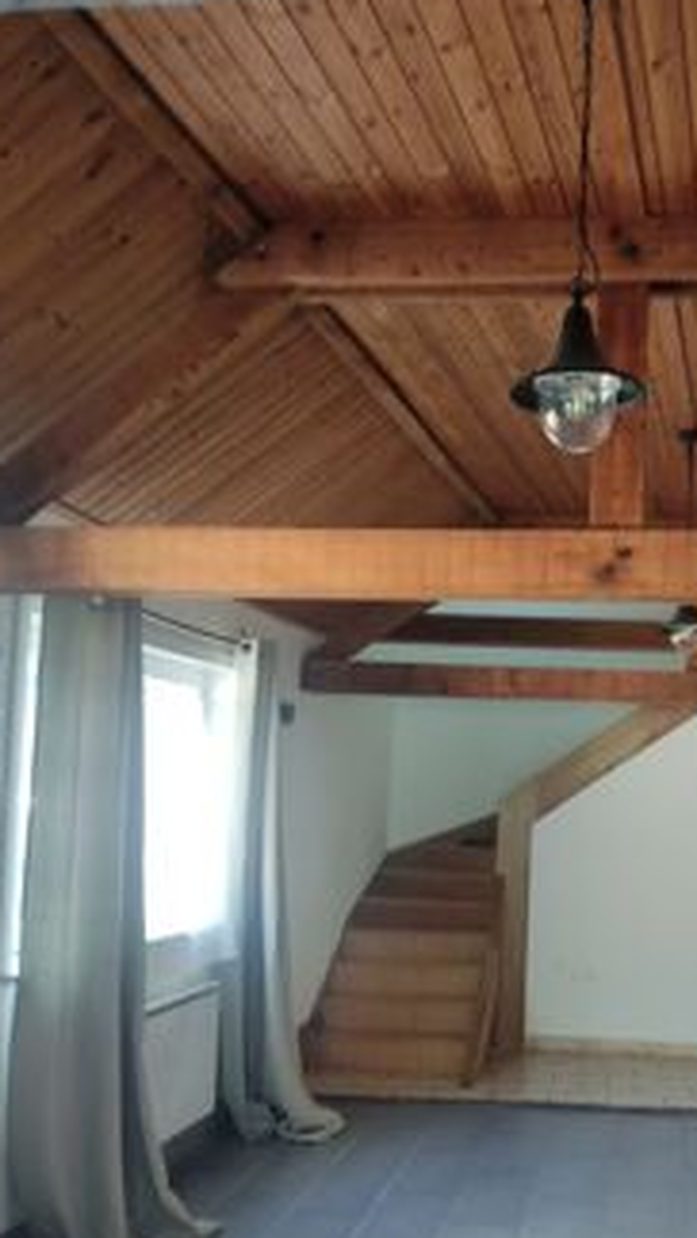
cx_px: 571
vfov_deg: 55.1
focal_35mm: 36
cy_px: 696
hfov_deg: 31.9
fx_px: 1181
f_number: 1.79
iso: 157
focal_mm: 4.71
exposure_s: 1/50
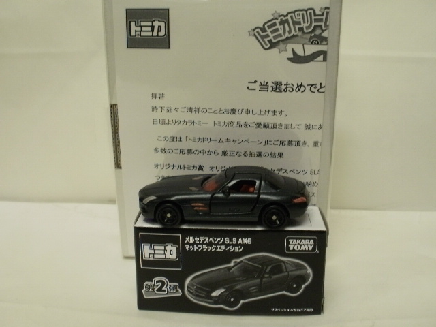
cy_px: 164
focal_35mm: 44
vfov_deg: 32.9
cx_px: 218
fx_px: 554
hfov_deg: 42.9
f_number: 4
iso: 125
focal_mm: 7.7
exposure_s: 1/13
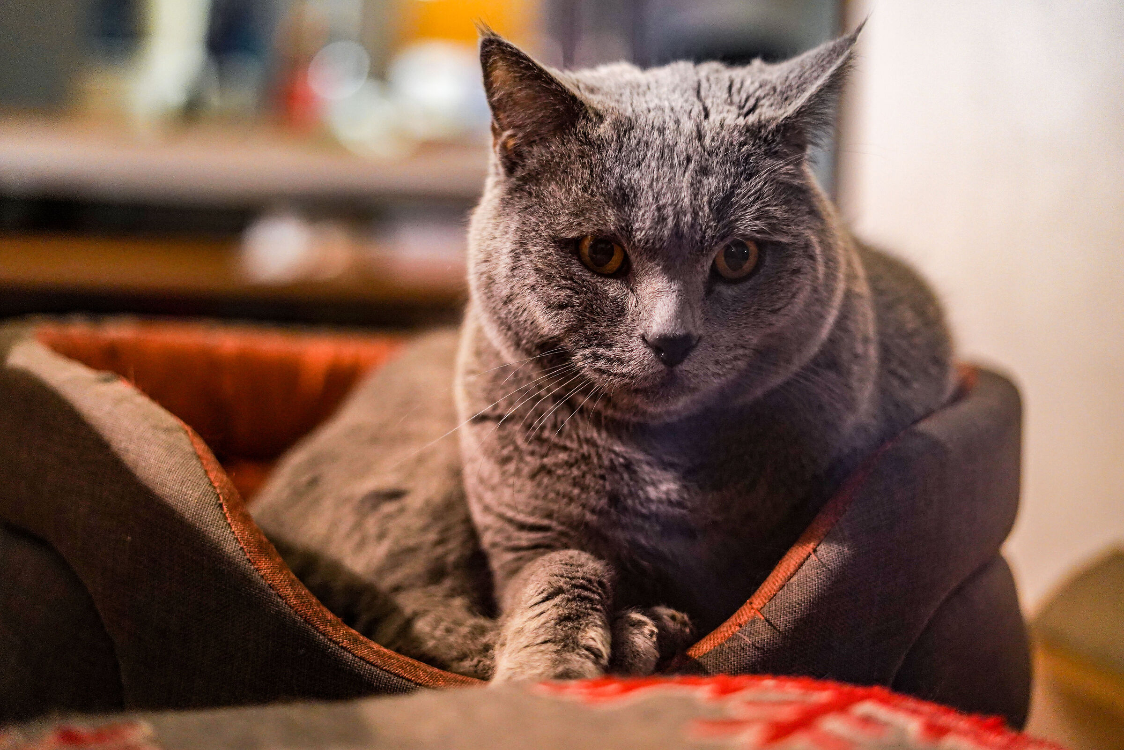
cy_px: 375
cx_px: 562
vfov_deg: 27.0
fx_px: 1561
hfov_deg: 39.6
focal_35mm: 50
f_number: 2
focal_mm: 50
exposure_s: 1/320
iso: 3200
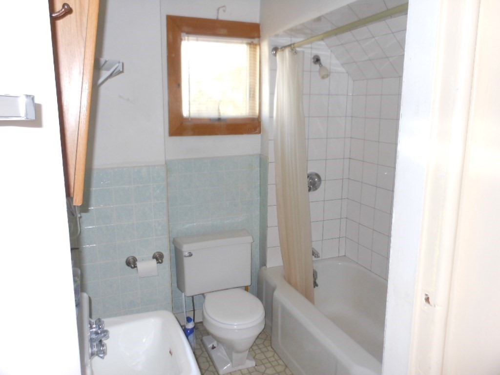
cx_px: 250
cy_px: 188
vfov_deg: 49.7
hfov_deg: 63.4
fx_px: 404
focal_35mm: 28
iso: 200
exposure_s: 1/25
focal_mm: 5
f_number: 3.7
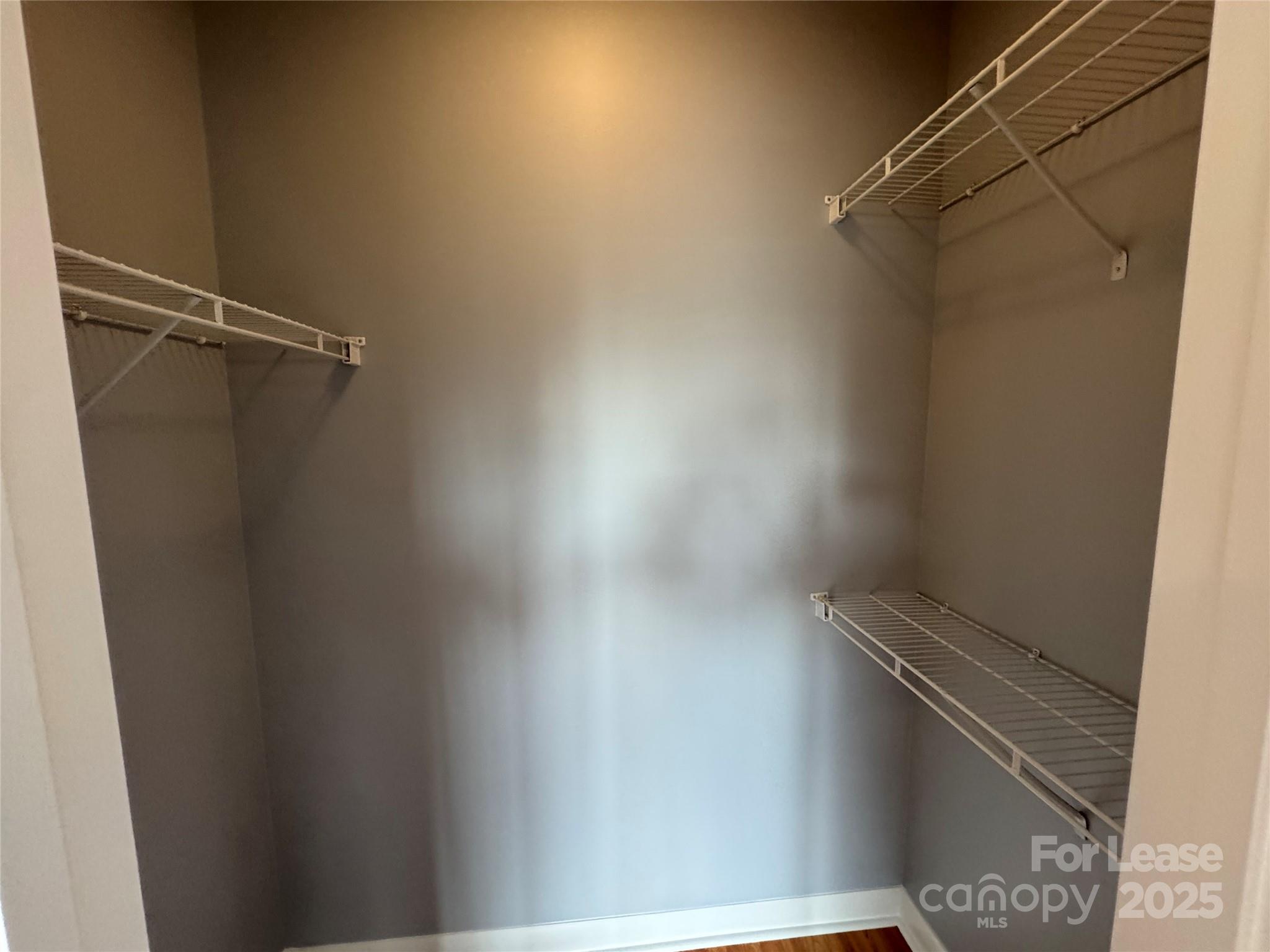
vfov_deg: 85.7
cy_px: 476
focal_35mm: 14
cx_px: 635
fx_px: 514
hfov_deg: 102.1
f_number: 2.2
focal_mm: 2.22
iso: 320
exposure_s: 1/120
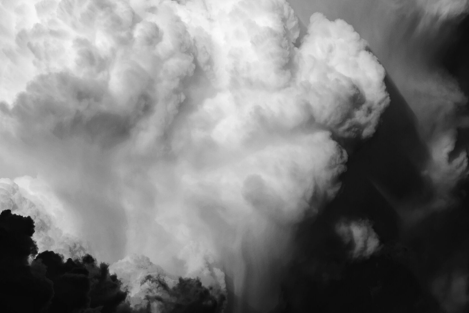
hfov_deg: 17.2
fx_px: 1550
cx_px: 189
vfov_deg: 11.5
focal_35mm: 119
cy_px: 166
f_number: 8
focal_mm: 55
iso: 200
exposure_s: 1/250
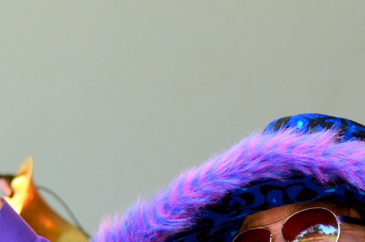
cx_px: 244
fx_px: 4321
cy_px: 287
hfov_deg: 4.8
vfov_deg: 3.2
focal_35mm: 427
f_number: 4.5
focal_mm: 110
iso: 800
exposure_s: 1/640
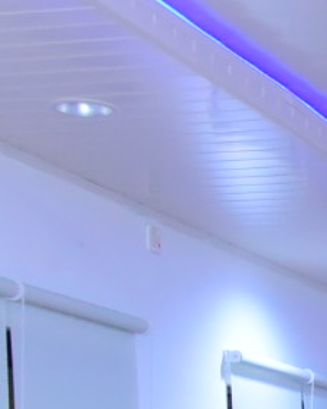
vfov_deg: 12.2
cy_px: 638
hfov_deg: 9.2
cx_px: 797
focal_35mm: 150
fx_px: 1816
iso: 5000
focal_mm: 28
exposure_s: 1/200
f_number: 5.6
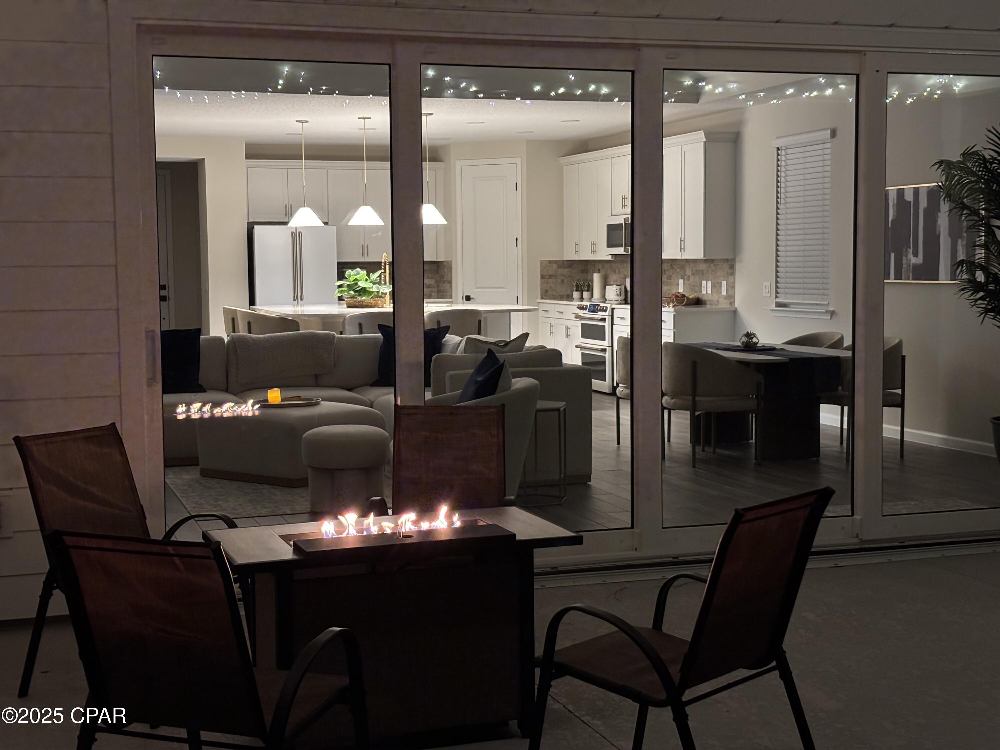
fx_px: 1502
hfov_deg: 36.8
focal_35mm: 52
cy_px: 375
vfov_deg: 28.0
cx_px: 500
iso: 320
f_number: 1.6
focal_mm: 5.96
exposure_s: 1/20
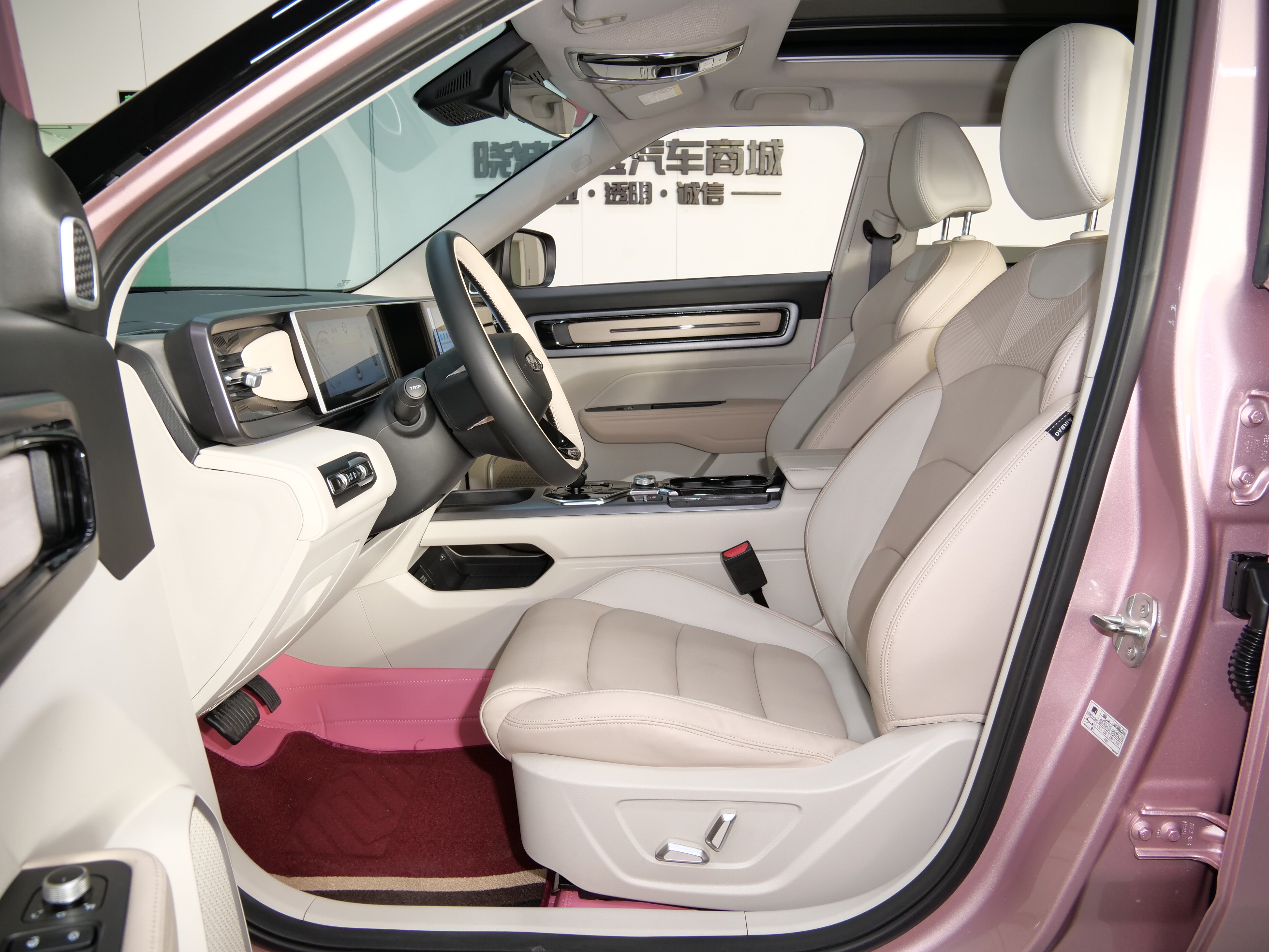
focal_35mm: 24
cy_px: 476
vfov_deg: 56.8
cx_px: 634
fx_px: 880
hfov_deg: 71.6
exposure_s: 1/30
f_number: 4
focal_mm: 12
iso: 400
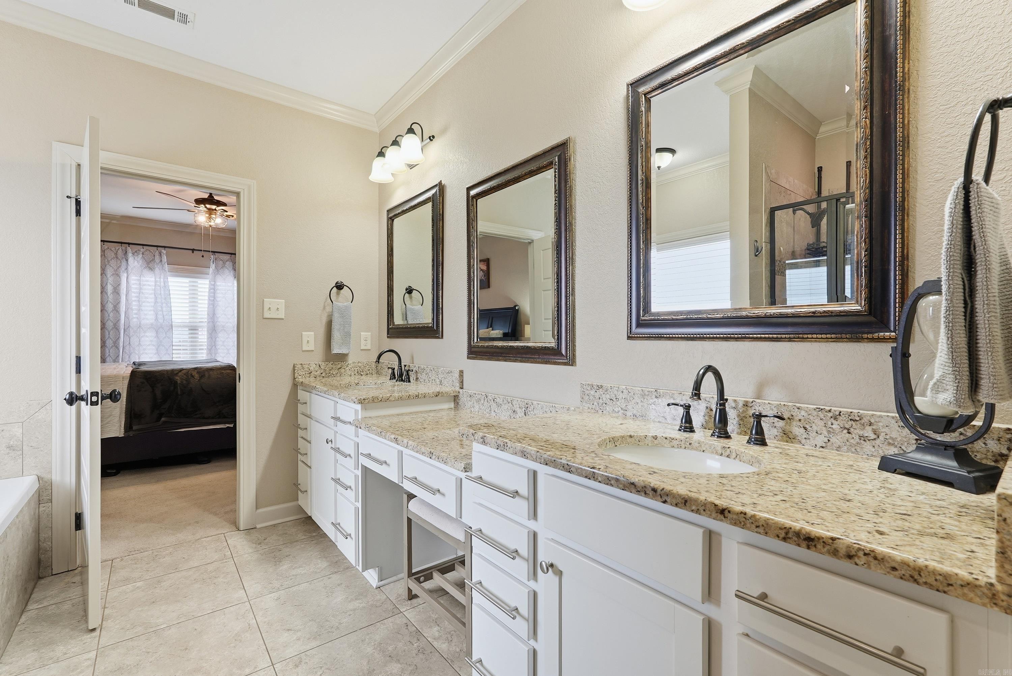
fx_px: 450
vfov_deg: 73.8
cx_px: 506
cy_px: 338
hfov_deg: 96.7
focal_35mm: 16
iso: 250
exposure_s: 1/20
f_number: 9
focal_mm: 16
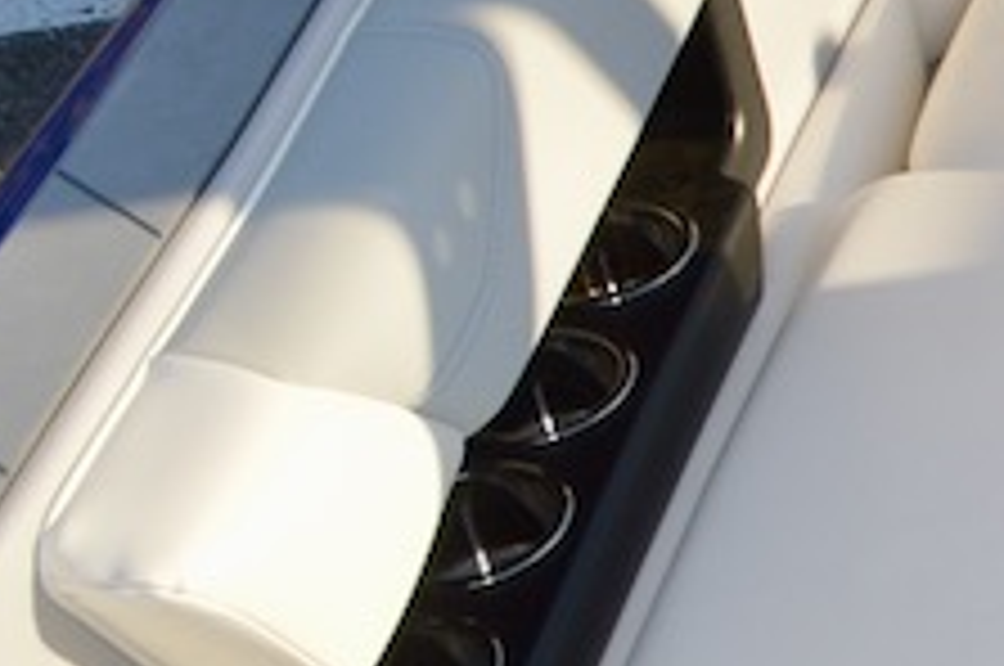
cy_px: 72
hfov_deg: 10.9
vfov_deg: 8.8
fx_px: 4316
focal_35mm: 155
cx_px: 2521
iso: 100
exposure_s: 1/200
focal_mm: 18
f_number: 5.6
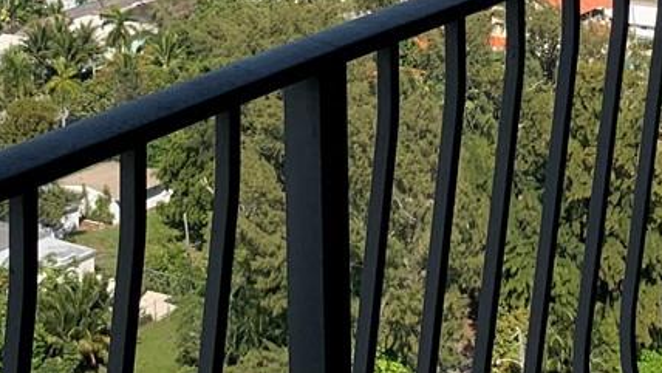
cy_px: -289
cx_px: 319
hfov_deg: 20.2
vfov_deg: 10.7
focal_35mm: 106
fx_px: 1861
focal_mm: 4.25
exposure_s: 1/2257
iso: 25
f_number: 1.8
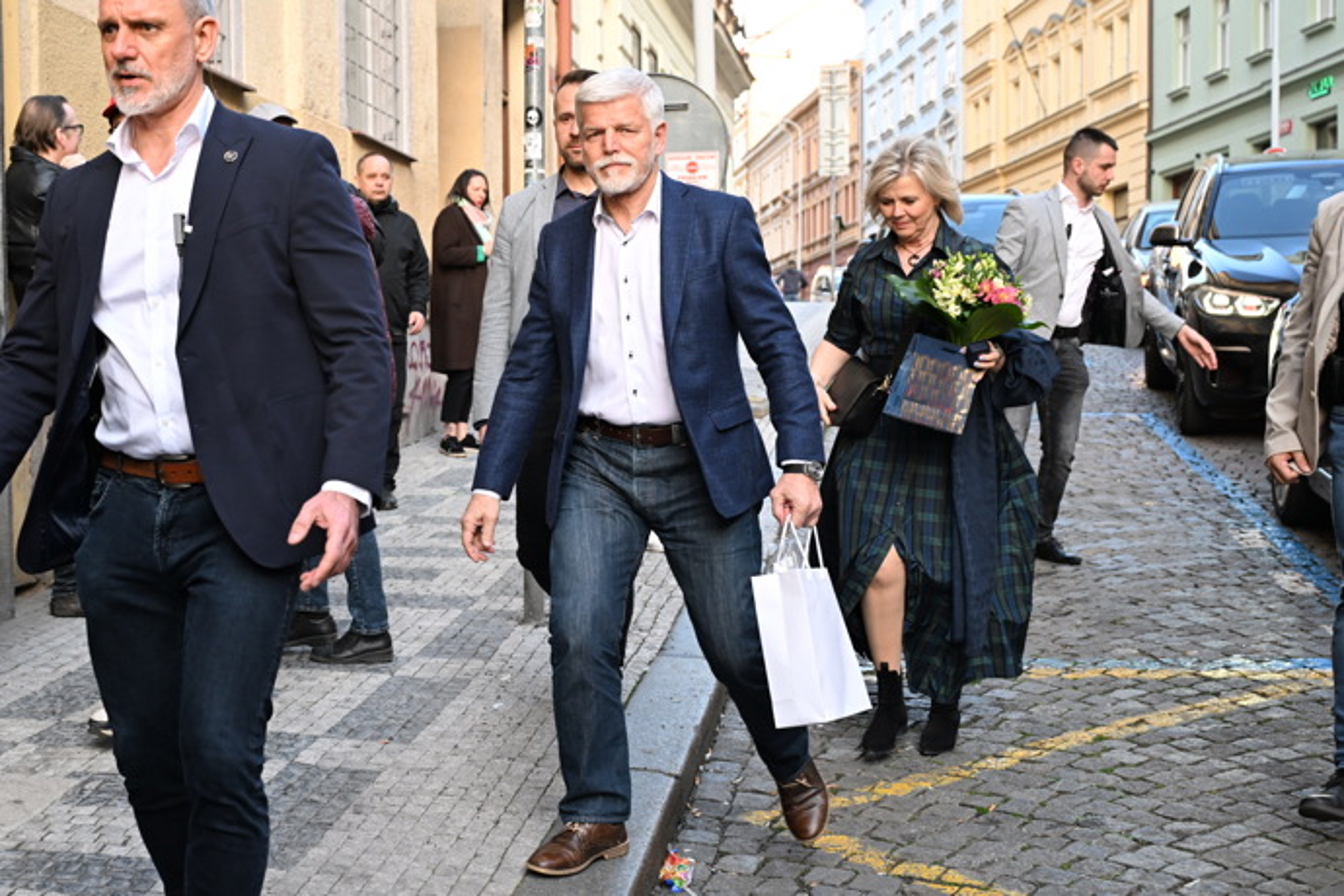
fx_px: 1381
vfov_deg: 35.9
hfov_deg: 51.9
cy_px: 448
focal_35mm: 37
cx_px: 672
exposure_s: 1/320
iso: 1600
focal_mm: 37
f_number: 4.5
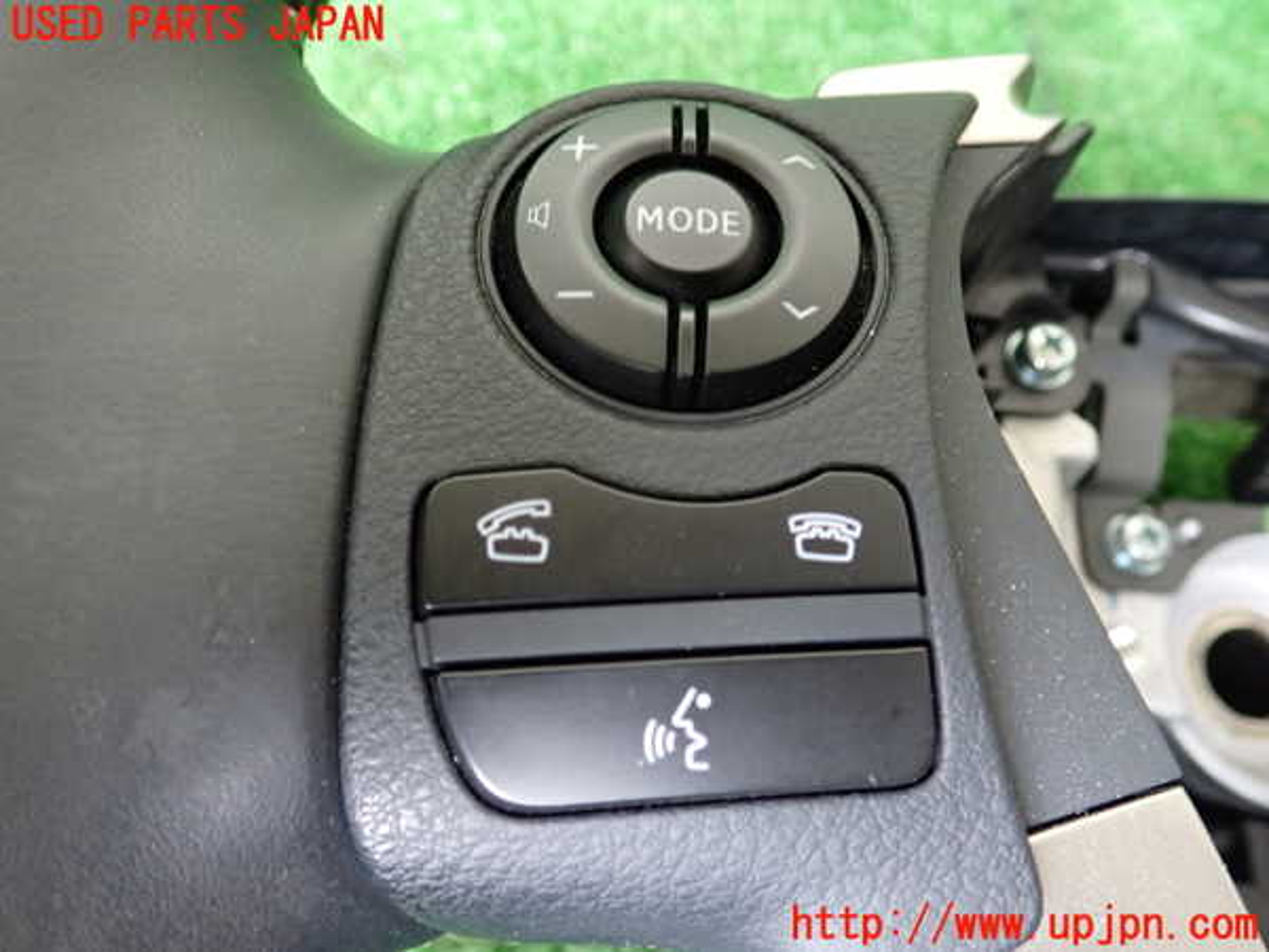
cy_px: 476
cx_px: 634
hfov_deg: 60.0
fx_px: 1100
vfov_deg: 46.8
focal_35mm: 30
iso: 640
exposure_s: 1/30
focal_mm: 5.4
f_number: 2.3
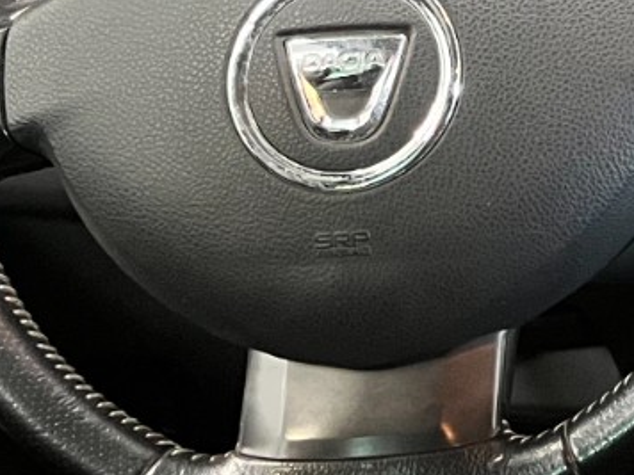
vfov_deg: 12.3
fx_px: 2143
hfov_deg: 14.5
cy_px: -130
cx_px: 1190
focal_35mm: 117
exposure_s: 1/33
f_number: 1.6
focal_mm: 5.1
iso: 500
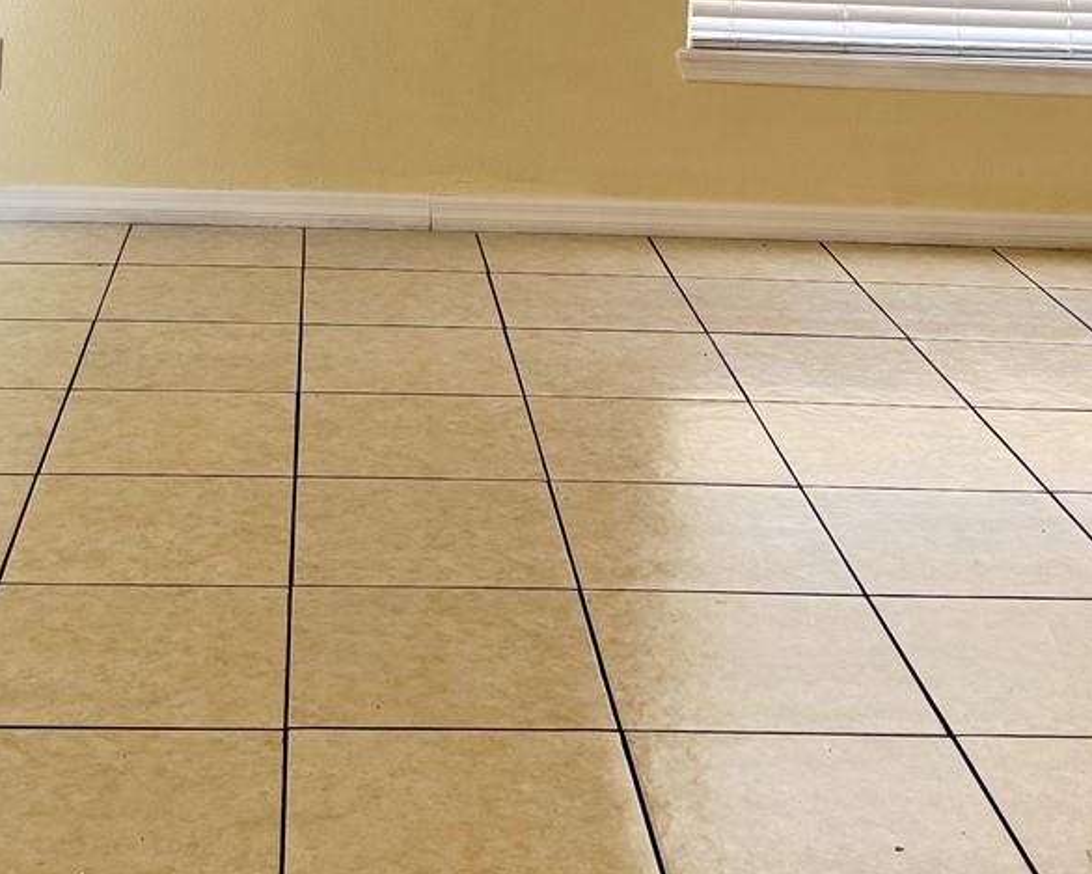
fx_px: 2069
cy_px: -181
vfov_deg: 22.0
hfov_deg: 29.5
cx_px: 414
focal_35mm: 64
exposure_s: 1/121
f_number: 1.78
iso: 160
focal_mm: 6.76
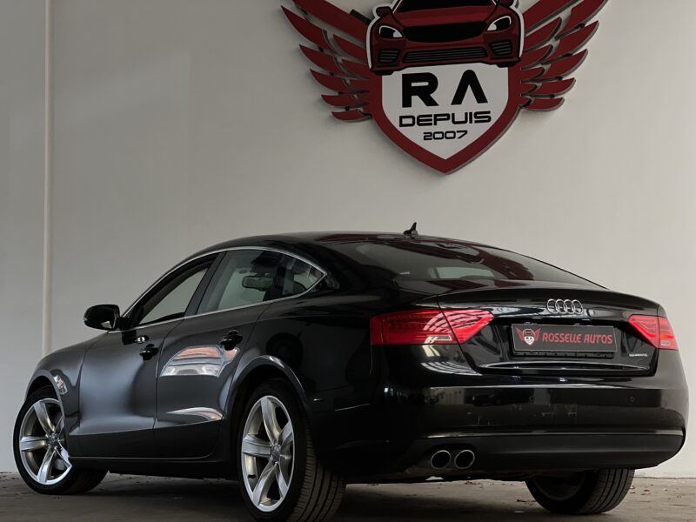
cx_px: 348
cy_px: 261
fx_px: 1548
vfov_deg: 19.1
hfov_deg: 25.3
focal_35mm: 77
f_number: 2.8
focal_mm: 9
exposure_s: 1/121
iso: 64
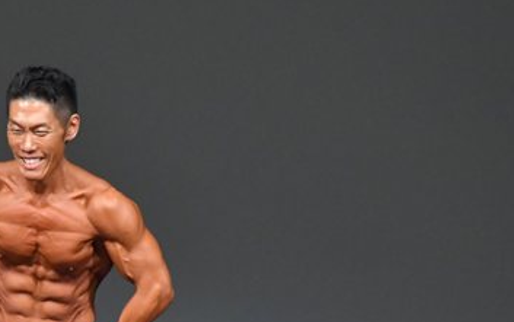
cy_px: 347
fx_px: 11758
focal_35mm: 839
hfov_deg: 2.5
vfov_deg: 1.6
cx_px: 23
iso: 4000
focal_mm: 250
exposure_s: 1/400
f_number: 5.6
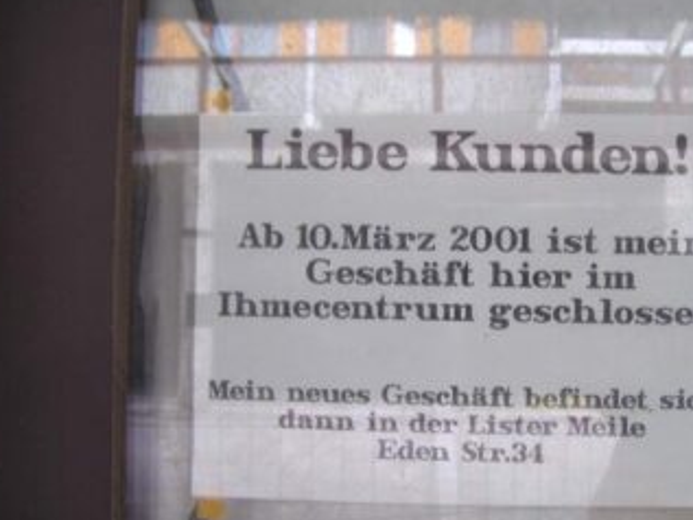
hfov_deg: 40.3
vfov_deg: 30.9
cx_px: 408
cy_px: 271
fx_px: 941
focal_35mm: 47
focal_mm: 6
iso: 80
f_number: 2.7
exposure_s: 1/30
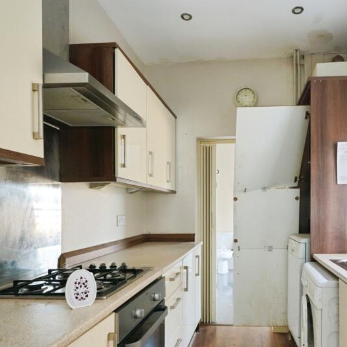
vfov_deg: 60.2
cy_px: 215
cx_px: 239
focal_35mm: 26
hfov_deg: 59.1
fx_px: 295
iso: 1250
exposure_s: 1/15
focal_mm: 16
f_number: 7.1
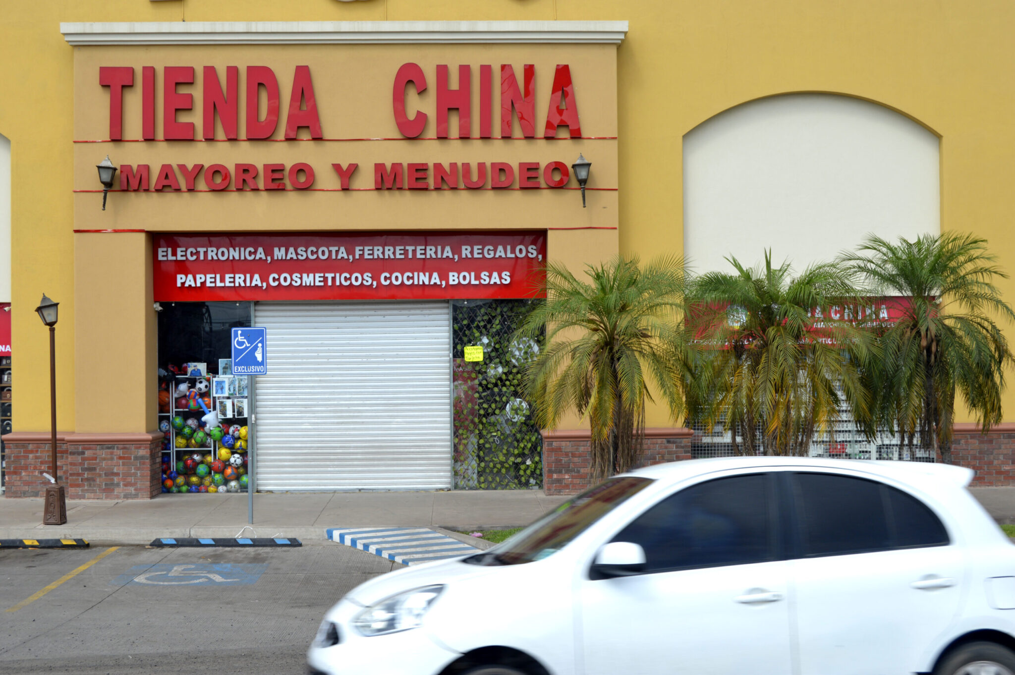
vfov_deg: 26.4
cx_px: 508
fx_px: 1437
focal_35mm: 51
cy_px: 338
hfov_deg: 38.9
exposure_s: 1/250
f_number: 8
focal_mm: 34
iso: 100
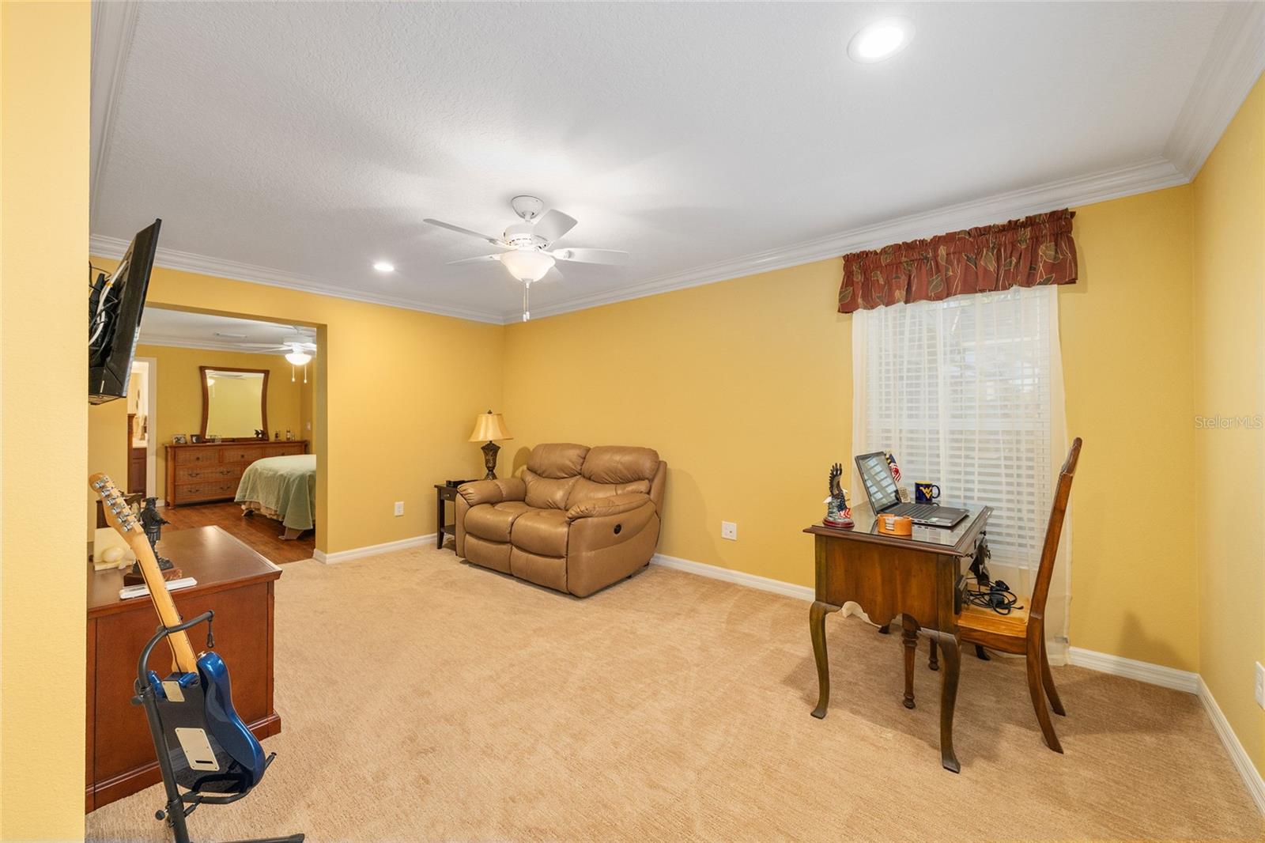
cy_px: 422
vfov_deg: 81.2
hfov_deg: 104.3
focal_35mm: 14
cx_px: 632
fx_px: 492
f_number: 8
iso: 500
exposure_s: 1/13
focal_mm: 14
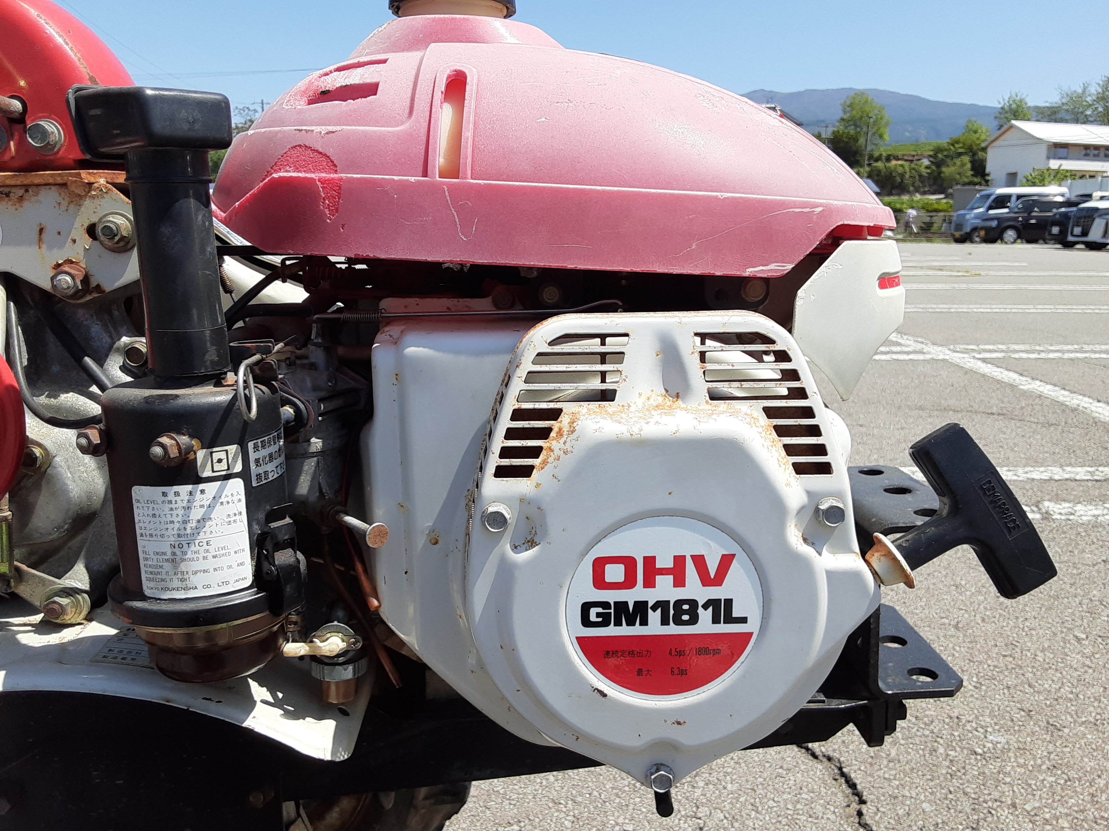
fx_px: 865
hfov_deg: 65.3
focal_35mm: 27
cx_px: 554
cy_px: 416
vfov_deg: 51.4
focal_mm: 2.91
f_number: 1.9
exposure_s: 1/1490
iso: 40
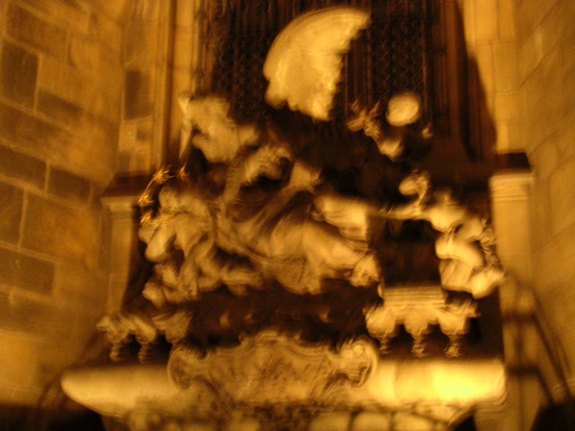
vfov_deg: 23.3
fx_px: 1046
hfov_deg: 30.7
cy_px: 216
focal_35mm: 63
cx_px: 288
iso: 400
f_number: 3.5
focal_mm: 9.6
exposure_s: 1/2.1
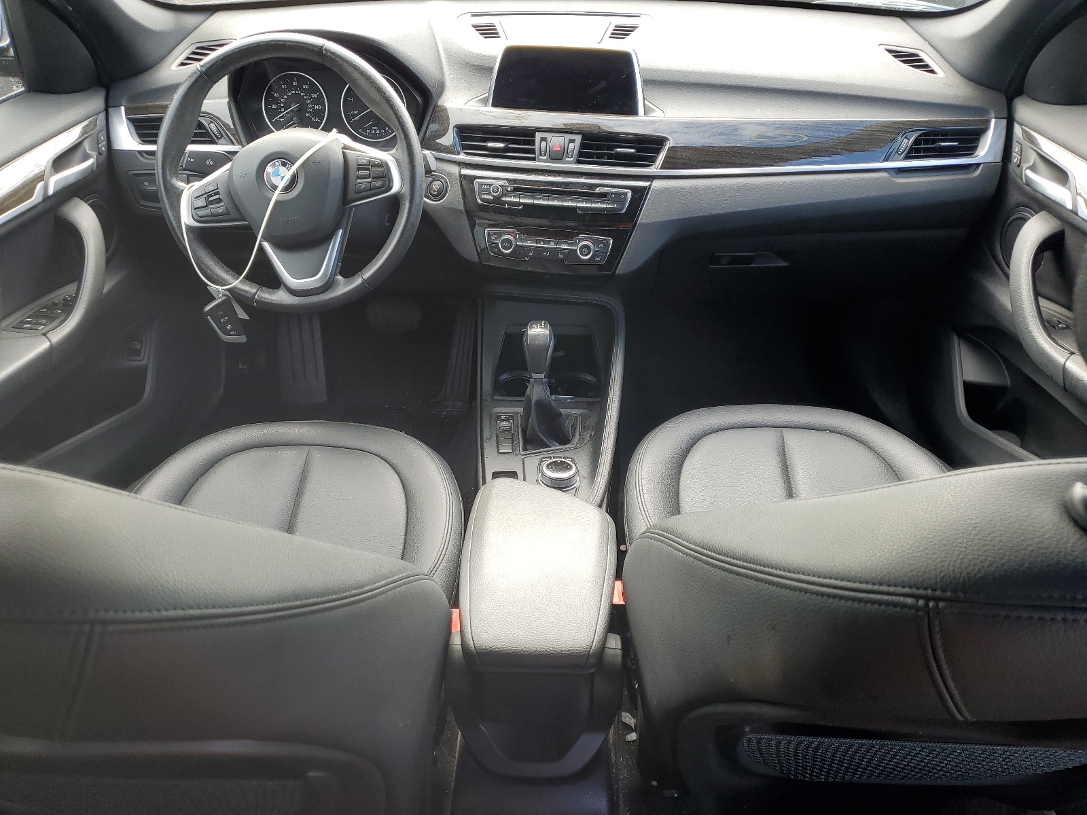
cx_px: 544
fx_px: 816
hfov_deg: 67.3
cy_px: 408
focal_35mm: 26
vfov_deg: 53.1
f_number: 1.5
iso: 50
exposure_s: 1/139
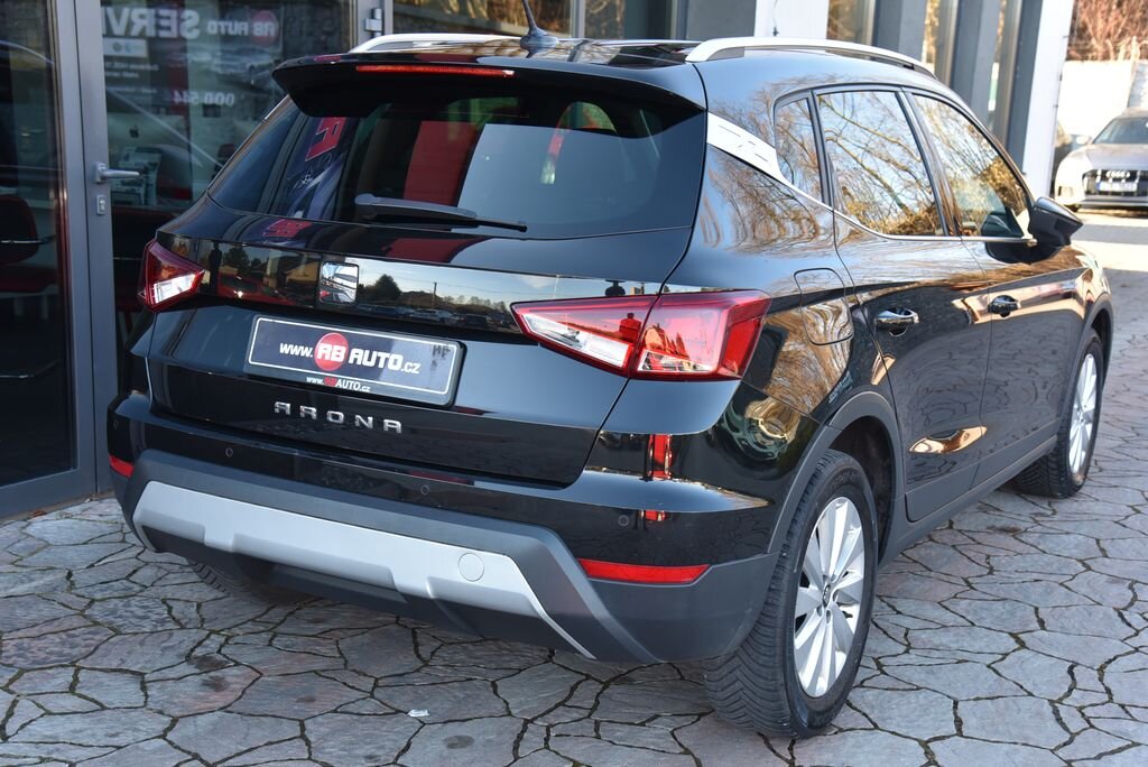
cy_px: 384
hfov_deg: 42.7
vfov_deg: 29.3
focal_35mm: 46
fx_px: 1468
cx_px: 574
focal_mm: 46
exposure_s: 1/100
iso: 500
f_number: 5
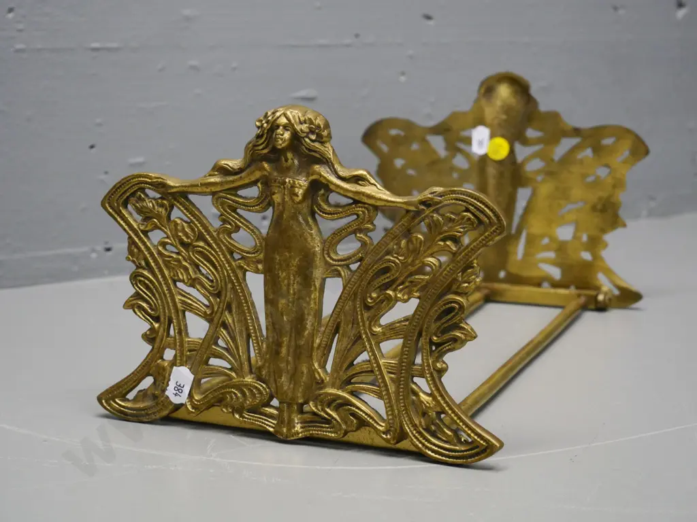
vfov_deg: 24.4
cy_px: 261
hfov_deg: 32.2
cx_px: 348
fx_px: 1208
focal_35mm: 60
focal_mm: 30
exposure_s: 1/100
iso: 1600
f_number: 5.6
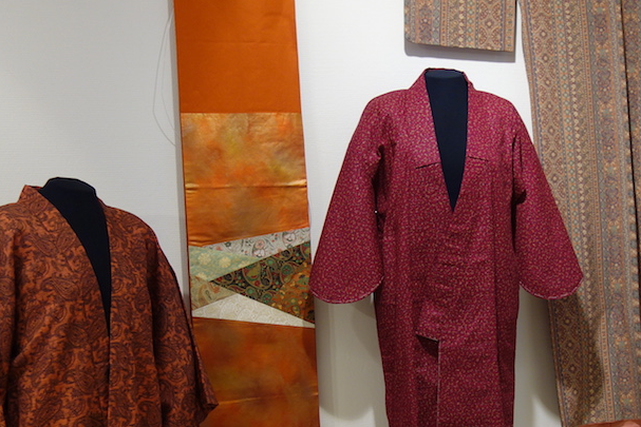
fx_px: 1051
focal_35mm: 59
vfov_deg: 22.9
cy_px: 299
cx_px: 428
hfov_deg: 33.6
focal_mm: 10.4
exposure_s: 1/40
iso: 125
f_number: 1.8
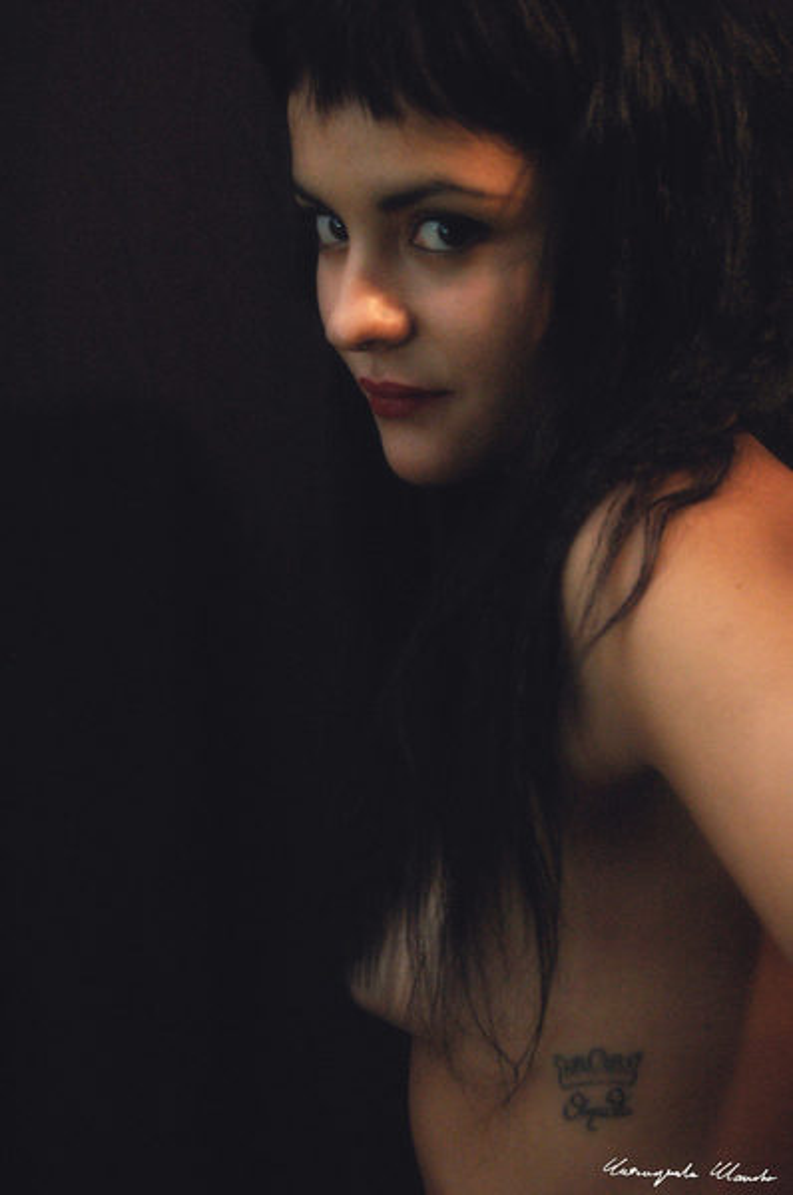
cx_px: 396
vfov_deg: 31.9
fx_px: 2089
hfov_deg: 21.5
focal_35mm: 63
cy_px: 598
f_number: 5.3
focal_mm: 42
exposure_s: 1/60
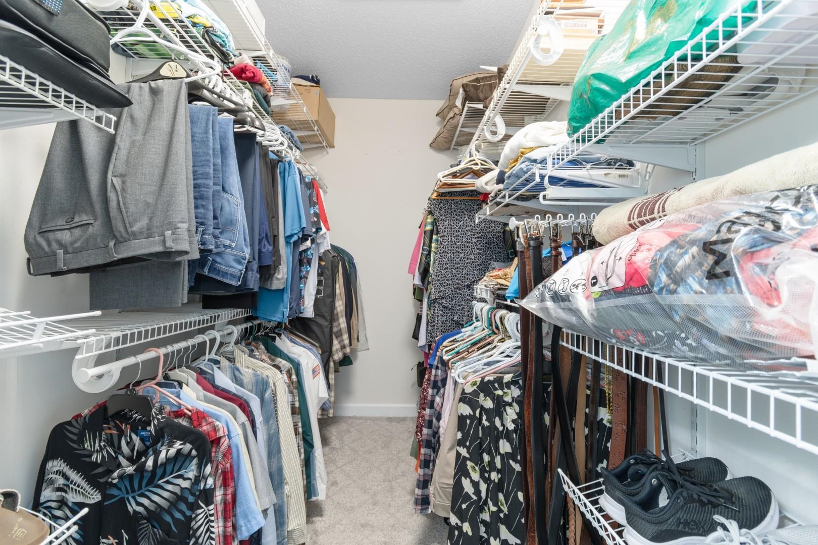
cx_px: 409
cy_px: 272
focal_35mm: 15
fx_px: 341
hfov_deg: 100.4
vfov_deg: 77.3
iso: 100
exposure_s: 1.3
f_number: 4.5
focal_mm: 10
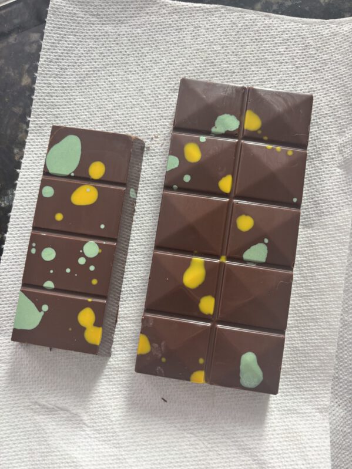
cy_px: 234
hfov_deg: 53.1
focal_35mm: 26
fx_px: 353
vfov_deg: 67.3
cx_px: 176
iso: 100
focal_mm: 5.96
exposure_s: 1/60
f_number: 1.6
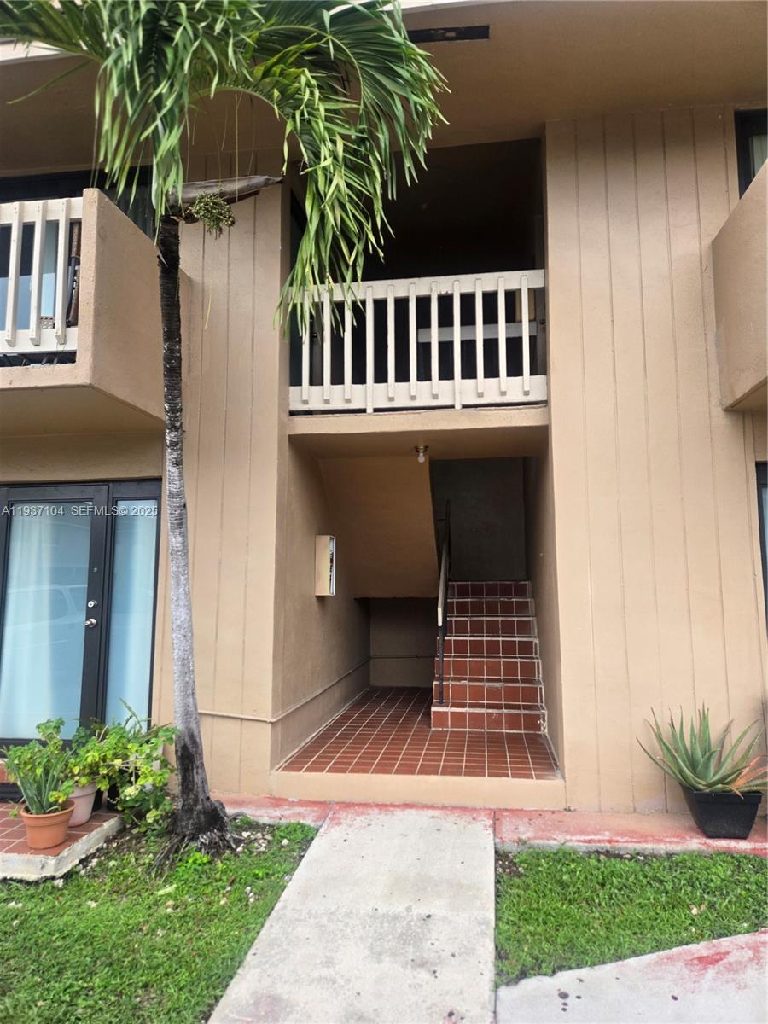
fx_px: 680
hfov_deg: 58.9
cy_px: 512
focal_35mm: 23
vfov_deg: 73.9
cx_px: 384
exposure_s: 1/868
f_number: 1.8
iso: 80
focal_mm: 5.4
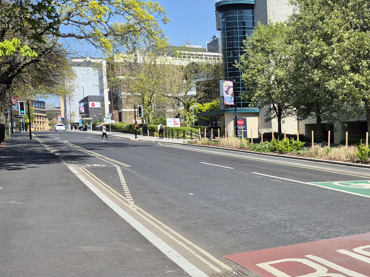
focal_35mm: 51
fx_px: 545
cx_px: 380
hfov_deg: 33.8
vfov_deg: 28.4
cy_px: 176
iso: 25
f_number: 1.8
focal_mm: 5.4
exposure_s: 1/1580
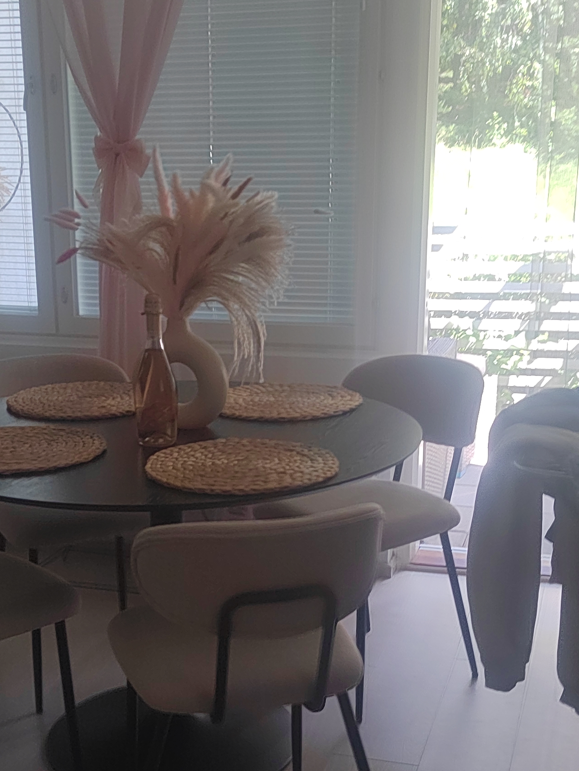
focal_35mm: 53
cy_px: 508
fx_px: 1182
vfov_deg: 35.8
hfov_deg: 27.5
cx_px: 231
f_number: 1.9
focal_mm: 5.52
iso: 372
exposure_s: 1/100
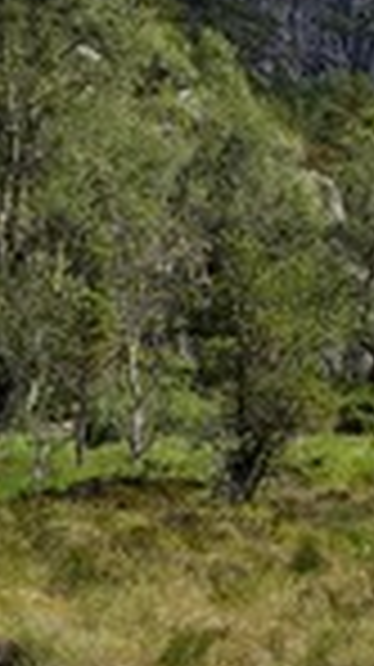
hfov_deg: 13.7
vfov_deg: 24.6
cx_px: 437
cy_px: 198
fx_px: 1520
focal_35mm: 86
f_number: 10
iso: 200
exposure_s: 1/200
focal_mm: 29
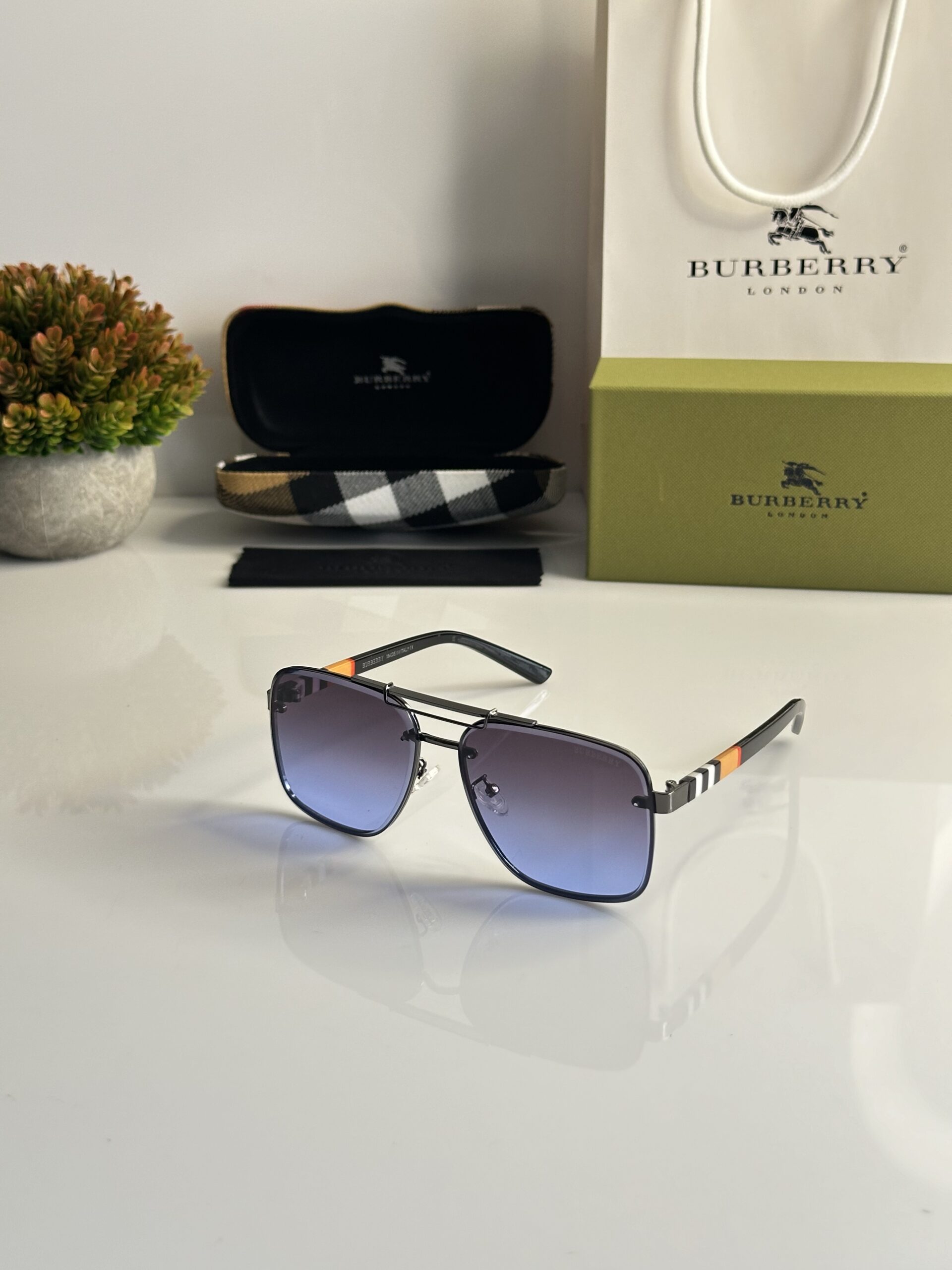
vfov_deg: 39.7
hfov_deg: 30.3
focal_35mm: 48
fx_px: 1760
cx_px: 476
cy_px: 635
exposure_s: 1/60
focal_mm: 6.86
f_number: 1.78
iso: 100
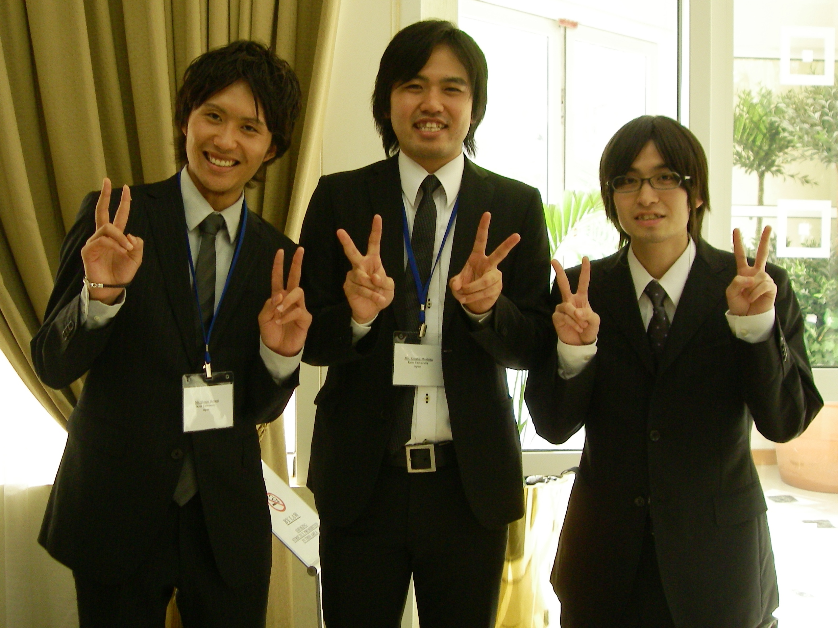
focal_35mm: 38
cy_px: 314
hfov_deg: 49.0
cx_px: 419
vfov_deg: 37.7
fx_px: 920
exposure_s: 1/50
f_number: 2.7
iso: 125
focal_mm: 6.2
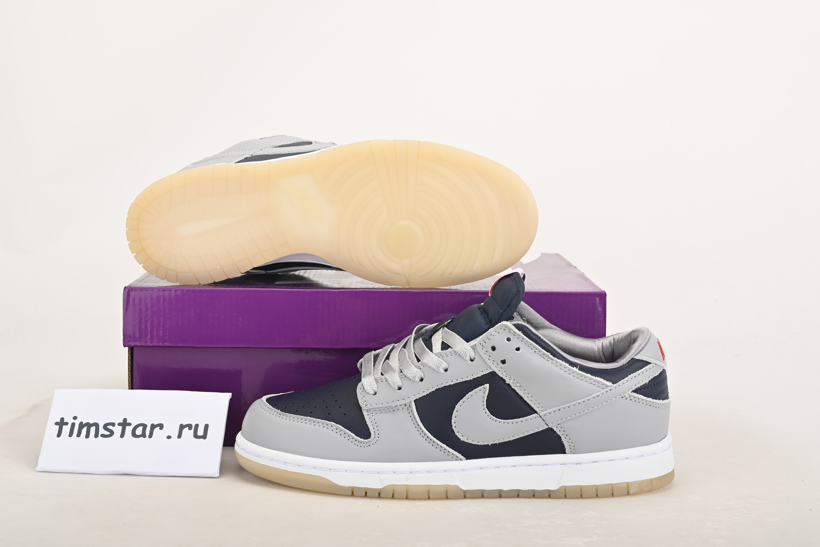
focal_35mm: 52
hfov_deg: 38.1
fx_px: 1185
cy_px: 285
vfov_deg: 26.0
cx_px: 370
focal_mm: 46
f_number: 11
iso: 100
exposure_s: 1/200
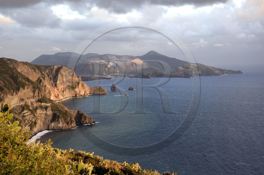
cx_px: 132
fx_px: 381
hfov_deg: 38.2
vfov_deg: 25.9
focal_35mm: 52
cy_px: 88
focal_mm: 52
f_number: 5.6
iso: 400
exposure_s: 1/320
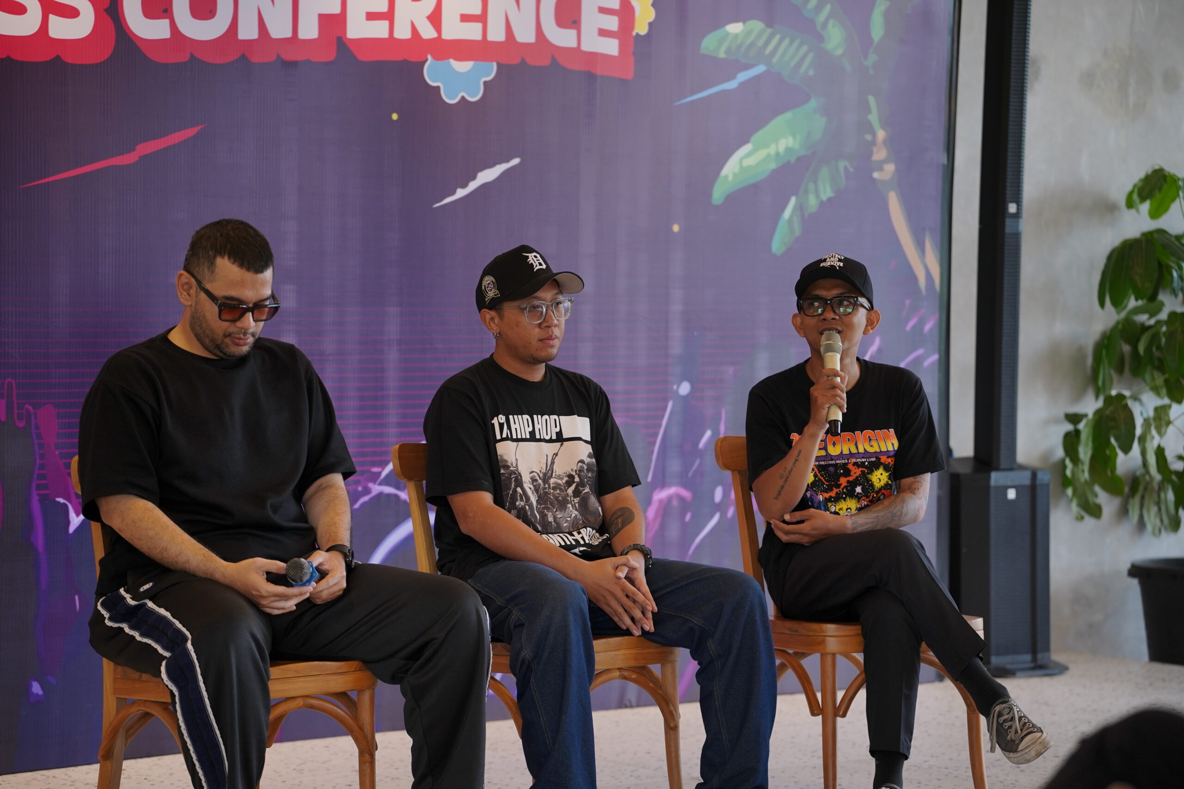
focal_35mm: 105
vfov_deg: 13.0
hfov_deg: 19.5
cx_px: 592
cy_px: 394
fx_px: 3453
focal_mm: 105
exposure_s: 1/100
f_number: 2.8
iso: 320
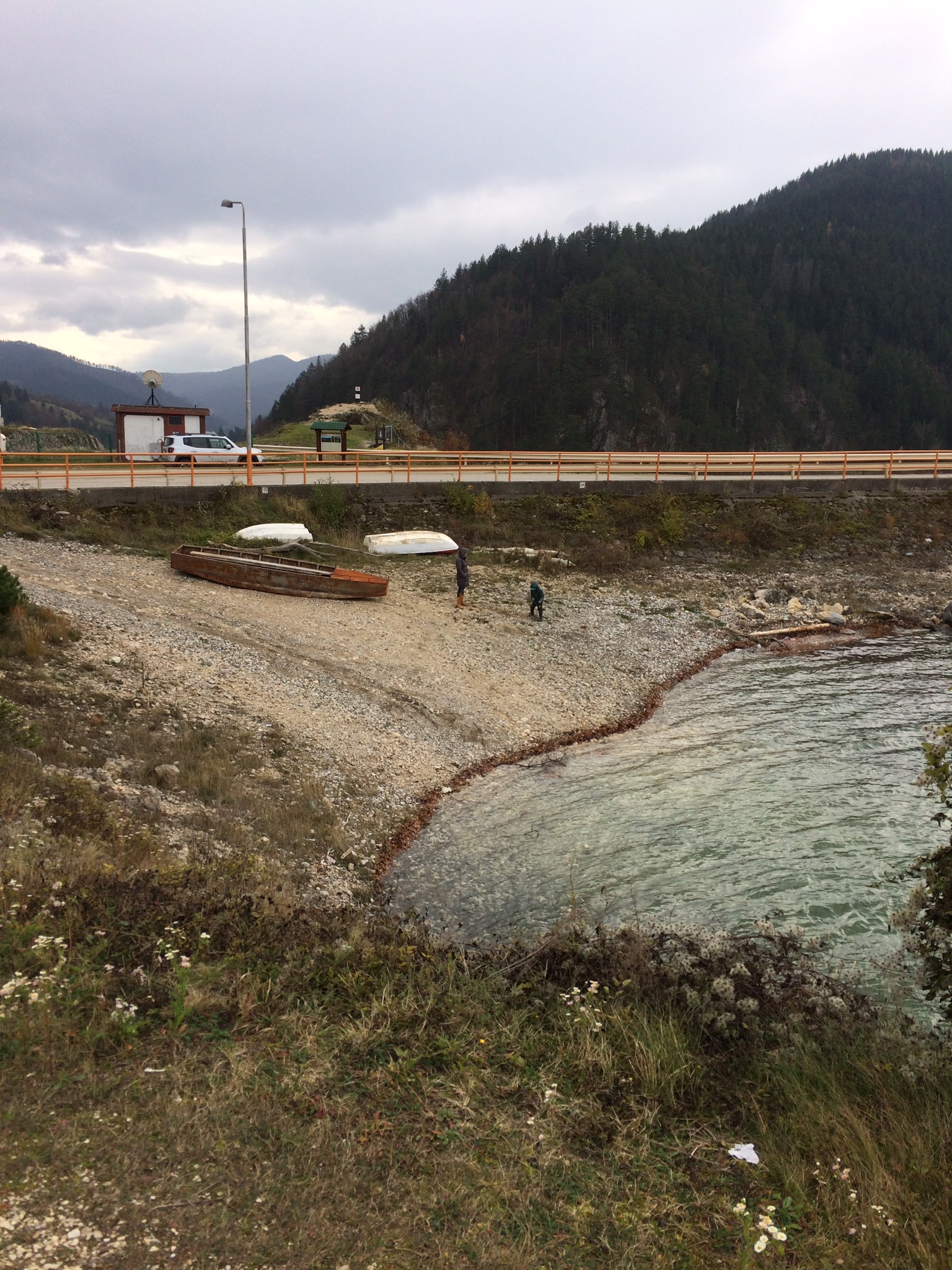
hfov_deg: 48.2
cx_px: 476
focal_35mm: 29
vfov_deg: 61.7
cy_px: 635
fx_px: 1063
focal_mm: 4.15
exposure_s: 1/873
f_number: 2.2
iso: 32
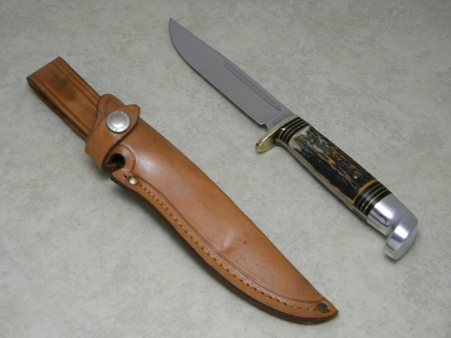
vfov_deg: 26.1
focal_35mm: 56
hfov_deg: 34.3
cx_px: 226
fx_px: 730
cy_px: 169
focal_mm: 10.1
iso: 400
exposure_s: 1/28.7
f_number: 4.1
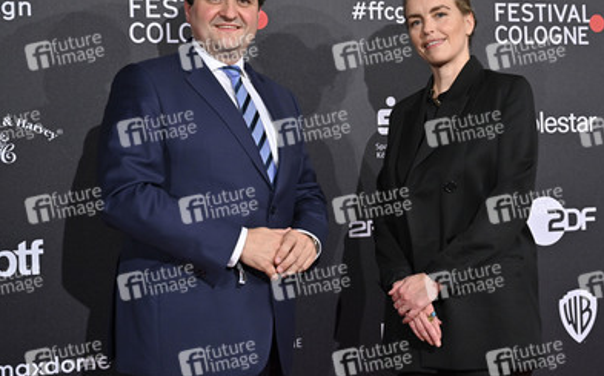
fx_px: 905
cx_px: 331
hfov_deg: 36.9
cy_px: 167
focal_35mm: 55
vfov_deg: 23.5
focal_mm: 47
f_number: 4
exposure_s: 1/200
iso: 1000
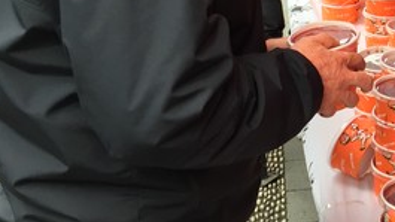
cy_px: -45
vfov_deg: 14.6
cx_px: 470
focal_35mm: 80
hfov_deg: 24.2
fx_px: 838
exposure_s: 1/100
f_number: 2.2
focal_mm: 4.15
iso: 50
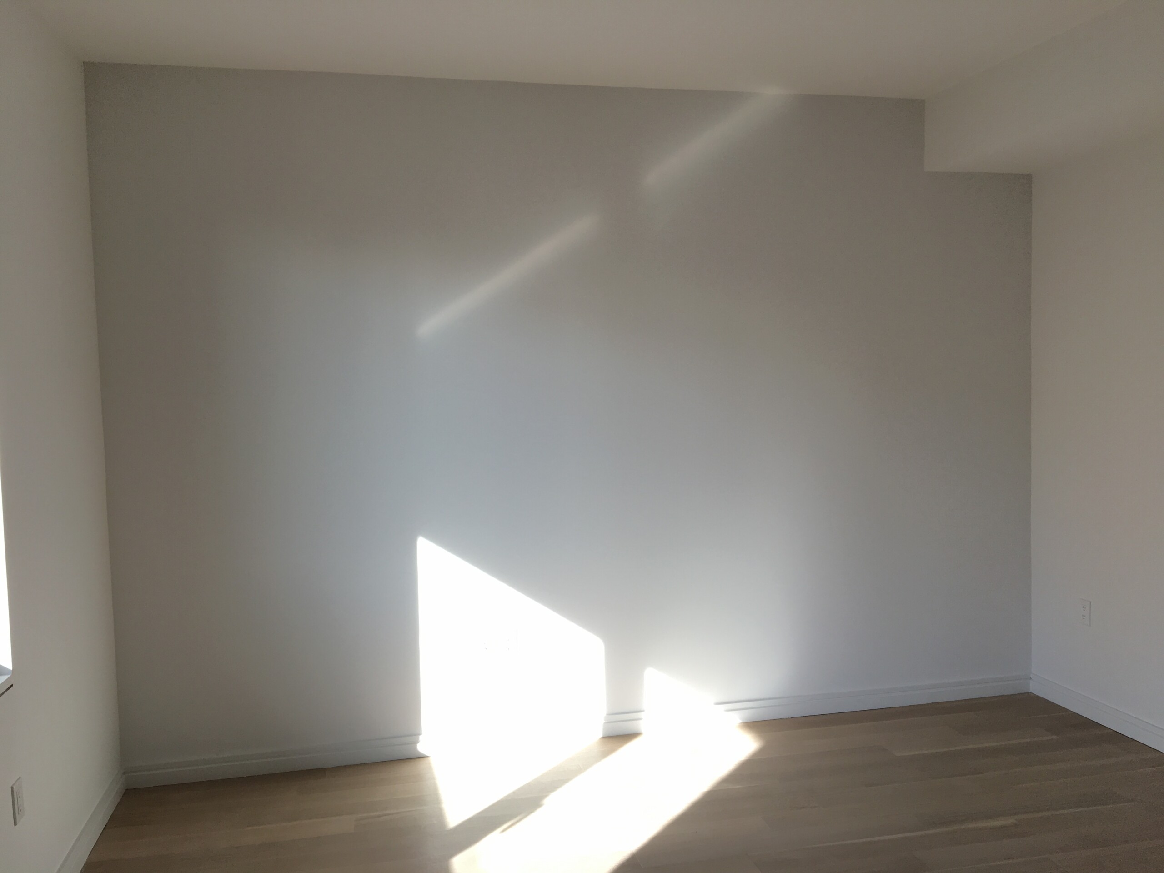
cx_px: 582
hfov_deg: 61.7
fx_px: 975
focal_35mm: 29
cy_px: 436
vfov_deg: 48.2
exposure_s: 1/245
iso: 32
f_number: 2.2
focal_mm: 4.15
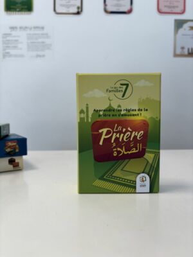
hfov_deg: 53.1
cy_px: 128
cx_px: 96
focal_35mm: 26
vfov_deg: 67.3
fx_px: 193
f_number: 1.6
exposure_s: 1/100
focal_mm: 5.96
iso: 50
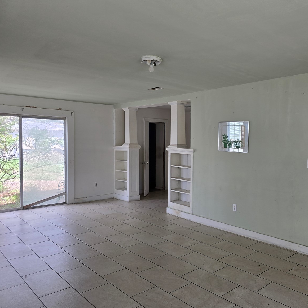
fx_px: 282
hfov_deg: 55.9
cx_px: 210
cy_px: 154
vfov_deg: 57.3
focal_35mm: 28
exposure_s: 1/180
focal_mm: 6.3
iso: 40
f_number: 1.7
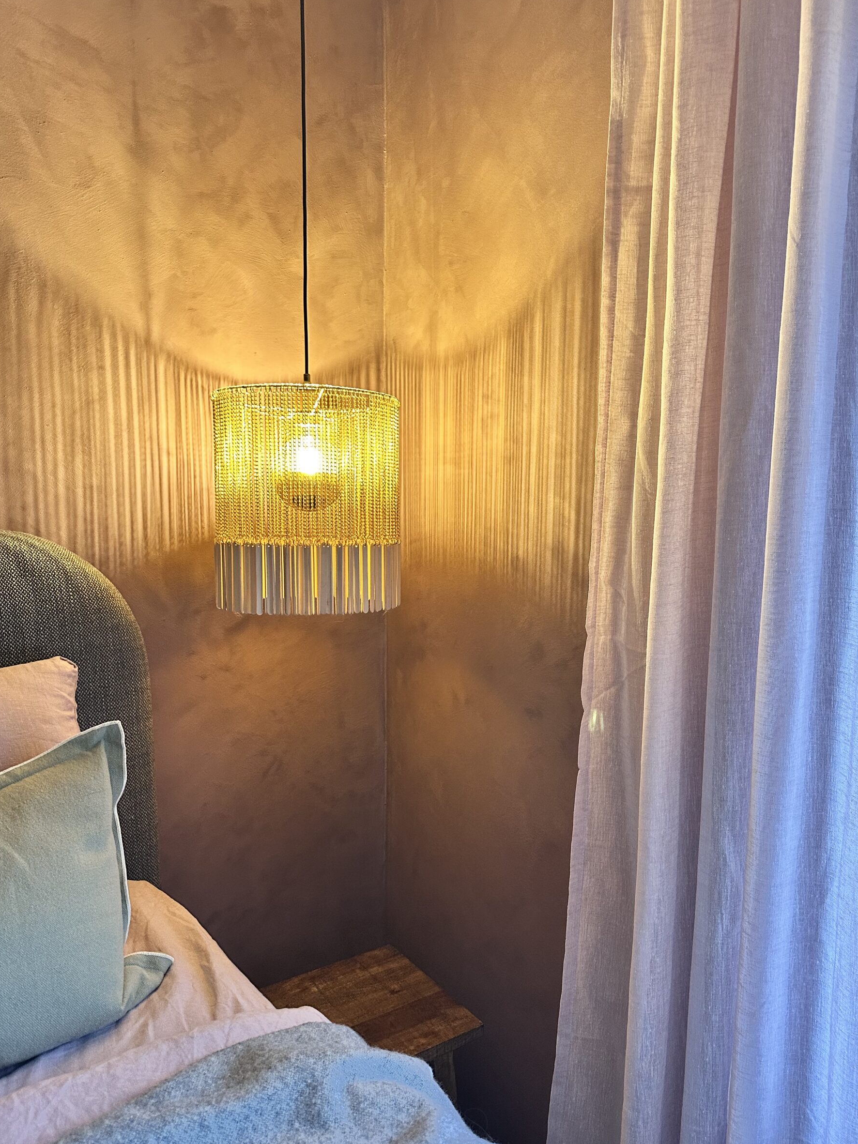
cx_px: 460
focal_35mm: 26
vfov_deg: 67.3
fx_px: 859
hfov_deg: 53.0
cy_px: 591
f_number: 1.78
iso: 250
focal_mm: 6.86
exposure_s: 1/50
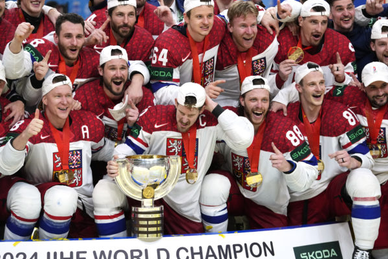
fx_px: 1821
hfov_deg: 12.2
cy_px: 118
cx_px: 188
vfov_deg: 8.1
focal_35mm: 169
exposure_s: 1/2000
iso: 2500
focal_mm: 150
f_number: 3.5
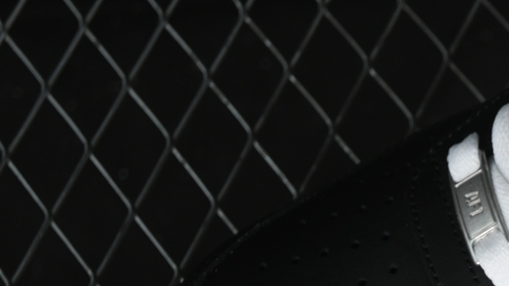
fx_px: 3414
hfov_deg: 8.3
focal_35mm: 253
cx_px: 785
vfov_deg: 4.8
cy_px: 390
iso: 160
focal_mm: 50
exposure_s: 1/50
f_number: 6.3
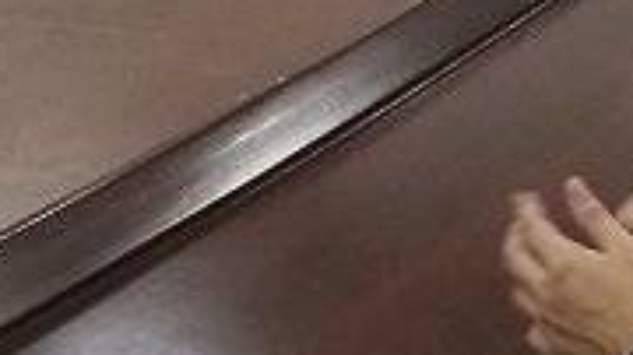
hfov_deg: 12.7
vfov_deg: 6.5
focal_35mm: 169
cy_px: -712
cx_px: 440
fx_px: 2835
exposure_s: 1/33.3
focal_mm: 4.5
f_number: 2.2
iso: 200
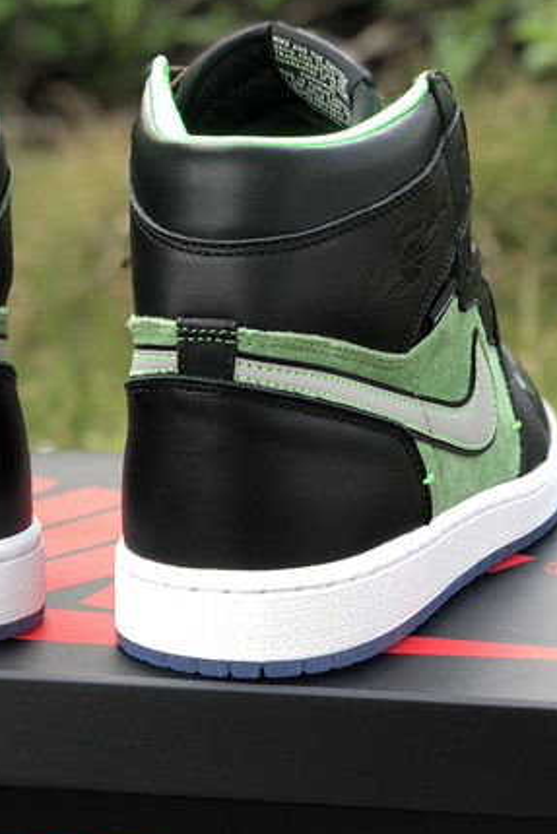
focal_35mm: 93
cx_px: 82
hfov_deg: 14.6
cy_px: 433
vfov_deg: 21.9
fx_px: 2156
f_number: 2.4
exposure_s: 1/120
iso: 16
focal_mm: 6
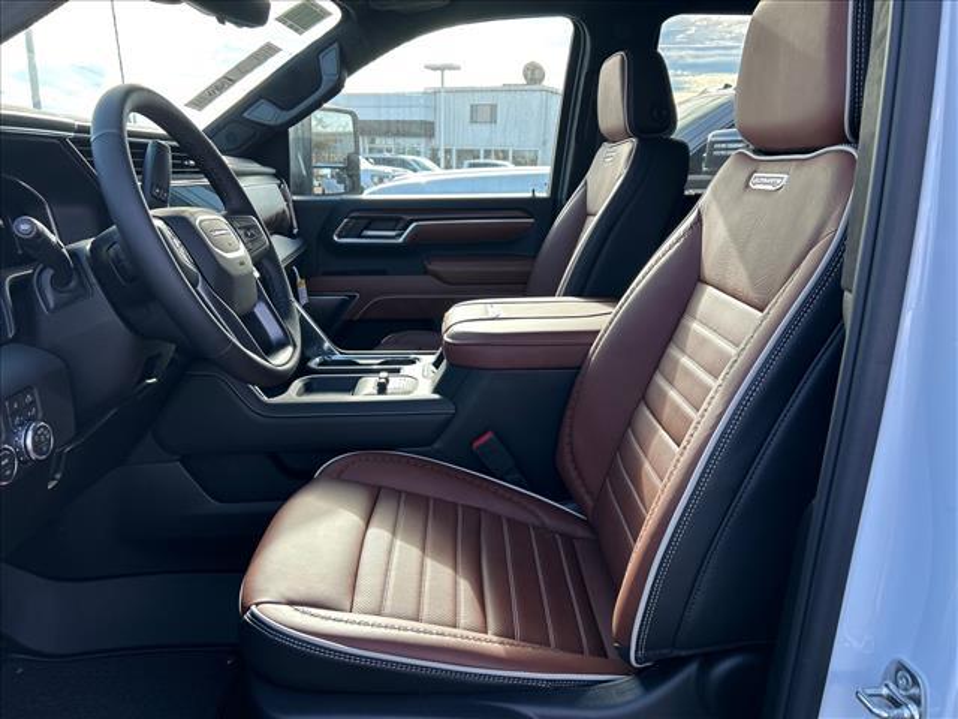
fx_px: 720
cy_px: 360
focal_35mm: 26
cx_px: 479
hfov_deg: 67.3
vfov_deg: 53.1
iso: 50
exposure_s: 1/360
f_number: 1.5
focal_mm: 5.7
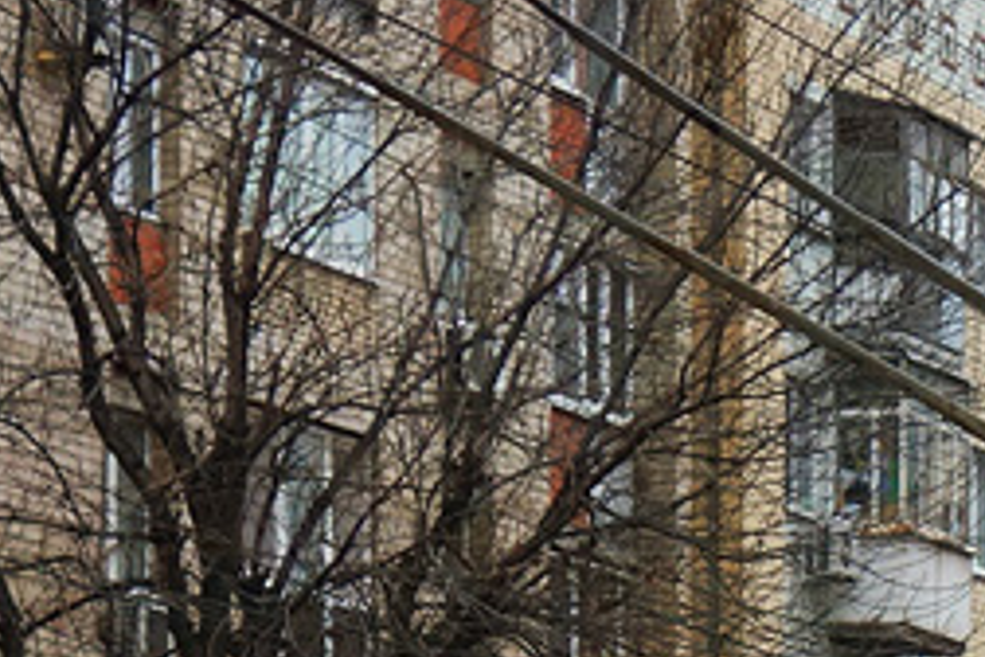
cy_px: 986
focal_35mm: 238
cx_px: 1294
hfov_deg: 8.5
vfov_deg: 5.7
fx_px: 6511
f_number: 3.2
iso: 320
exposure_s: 1/500
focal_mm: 18.66
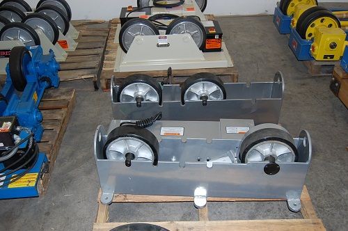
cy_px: 116
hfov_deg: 49.6
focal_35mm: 39
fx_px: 377
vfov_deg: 34.1
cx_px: 174
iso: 400
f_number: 4
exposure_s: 1/60
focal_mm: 26
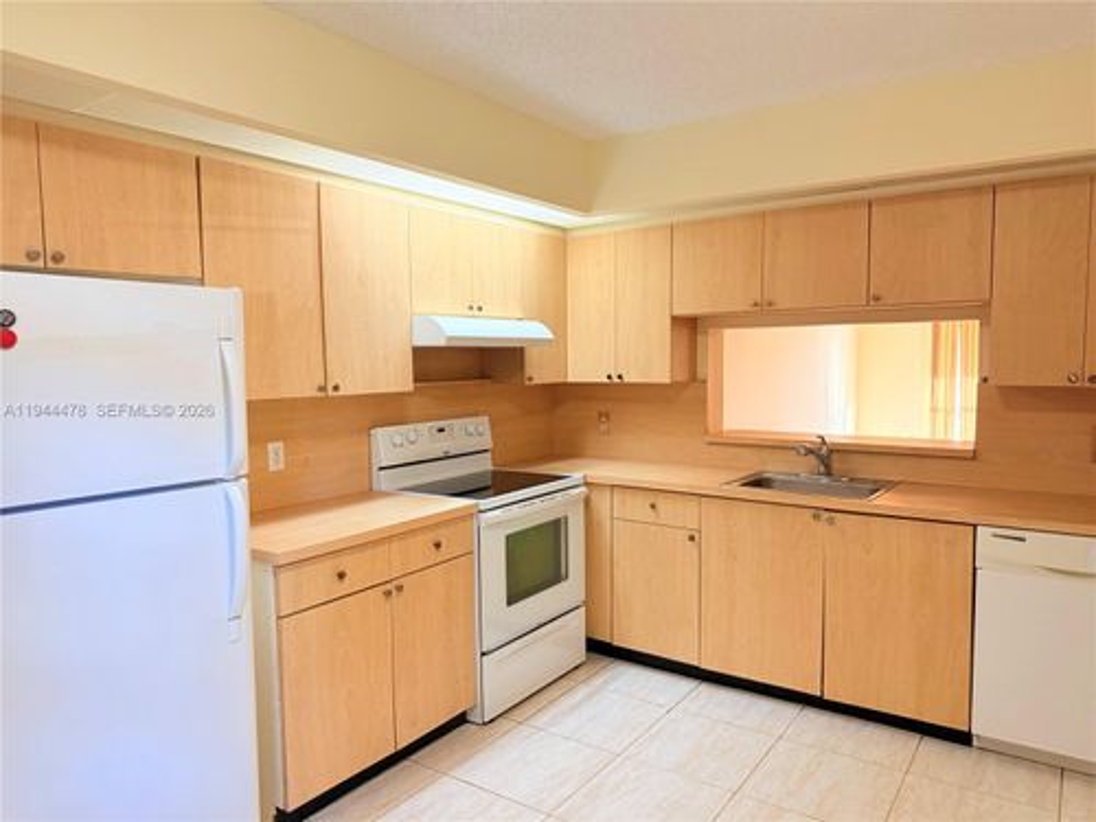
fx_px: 760
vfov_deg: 56.8
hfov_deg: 71.6
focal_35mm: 24
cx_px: 548
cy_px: 411
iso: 200
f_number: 1.78
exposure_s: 1/120
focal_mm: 6.76
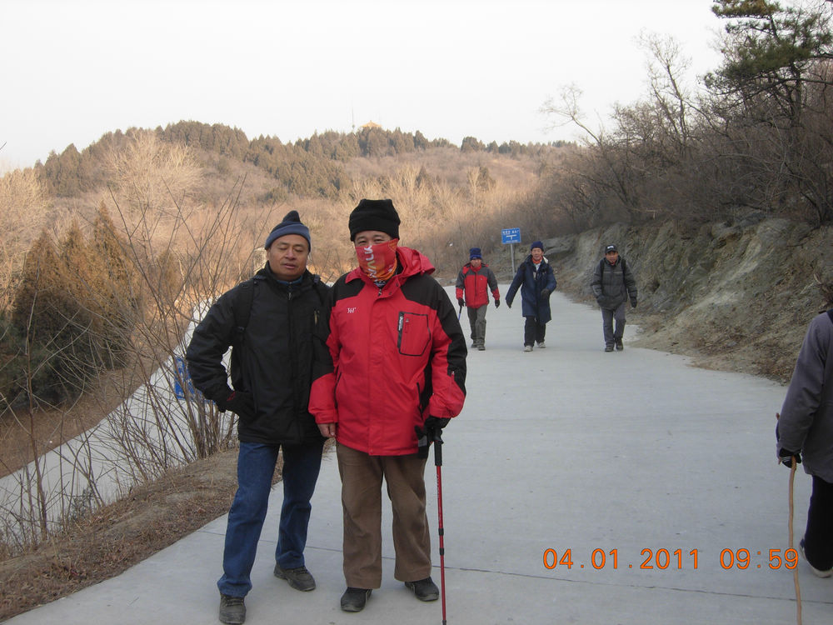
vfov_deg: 35.1
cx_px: 416
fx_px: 987
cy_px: 312
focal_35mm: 41
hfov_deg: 45.8
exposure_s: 1/152
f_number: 4
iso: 50
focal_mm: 8.5
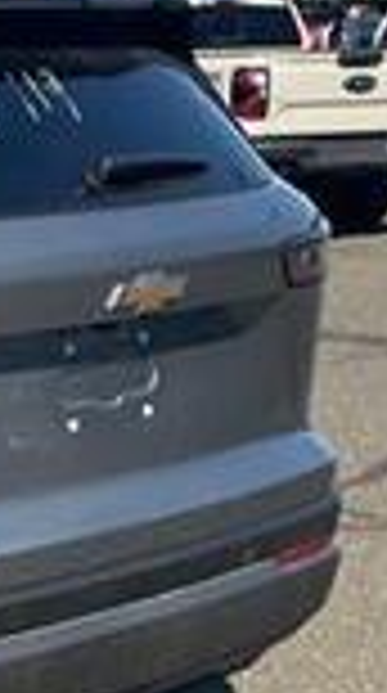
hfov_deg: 11.7
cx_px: -369
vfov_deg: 22.9
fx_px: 1706
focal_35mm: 93
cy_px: 418
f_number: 1.6
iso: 32
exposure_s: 1/1984
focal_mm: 4.2
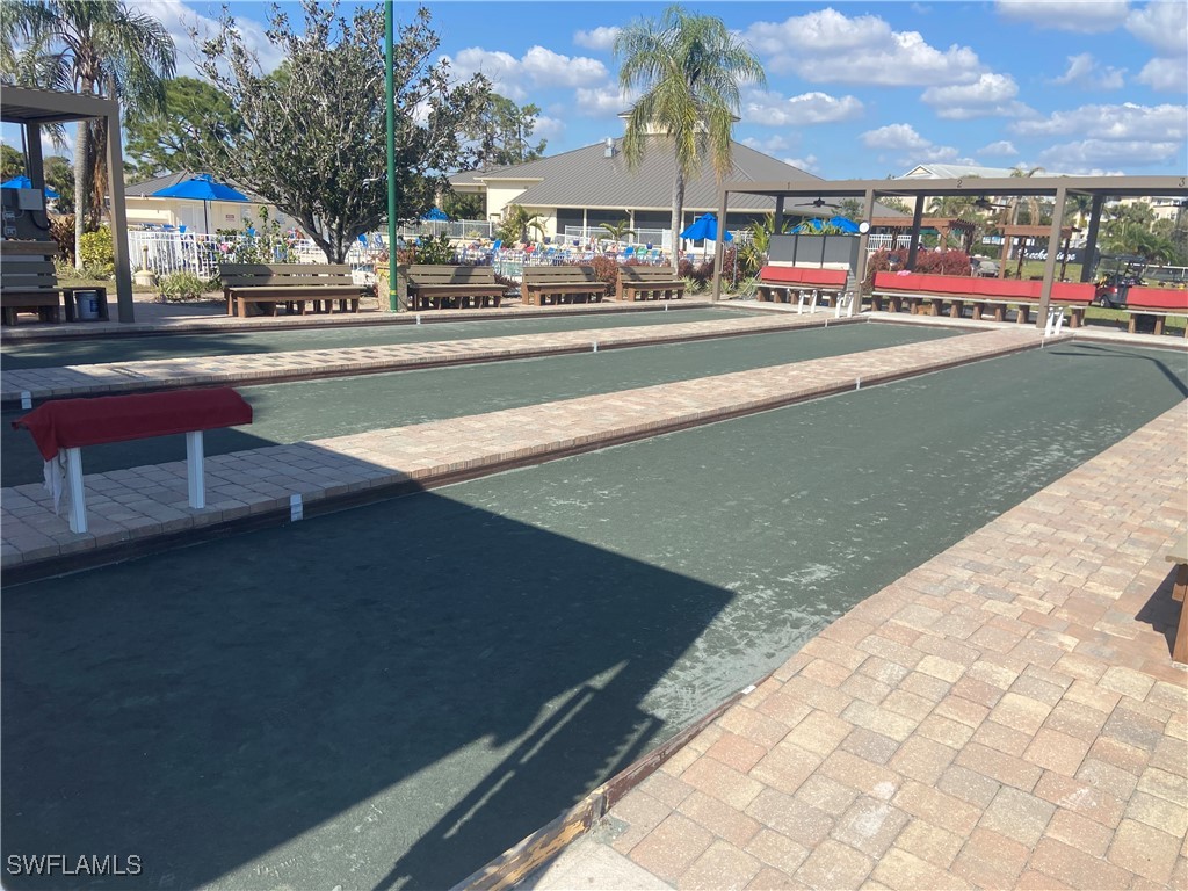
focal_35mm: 26
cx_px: 594
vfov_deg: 53.1
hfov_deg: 67.3
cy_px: 446
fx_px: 892
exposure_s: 1/3040
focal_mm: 4.25
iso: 32
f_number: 1.8
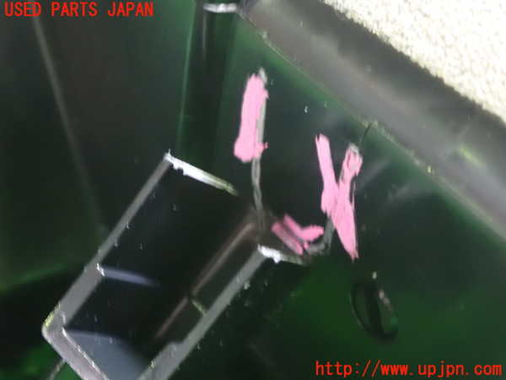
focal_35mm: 100
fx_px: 1462
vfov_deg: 14.8
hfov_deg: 19.6
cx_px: 253
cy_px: 190
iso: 1600
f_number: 4.9
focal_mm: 18
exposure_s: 1/6
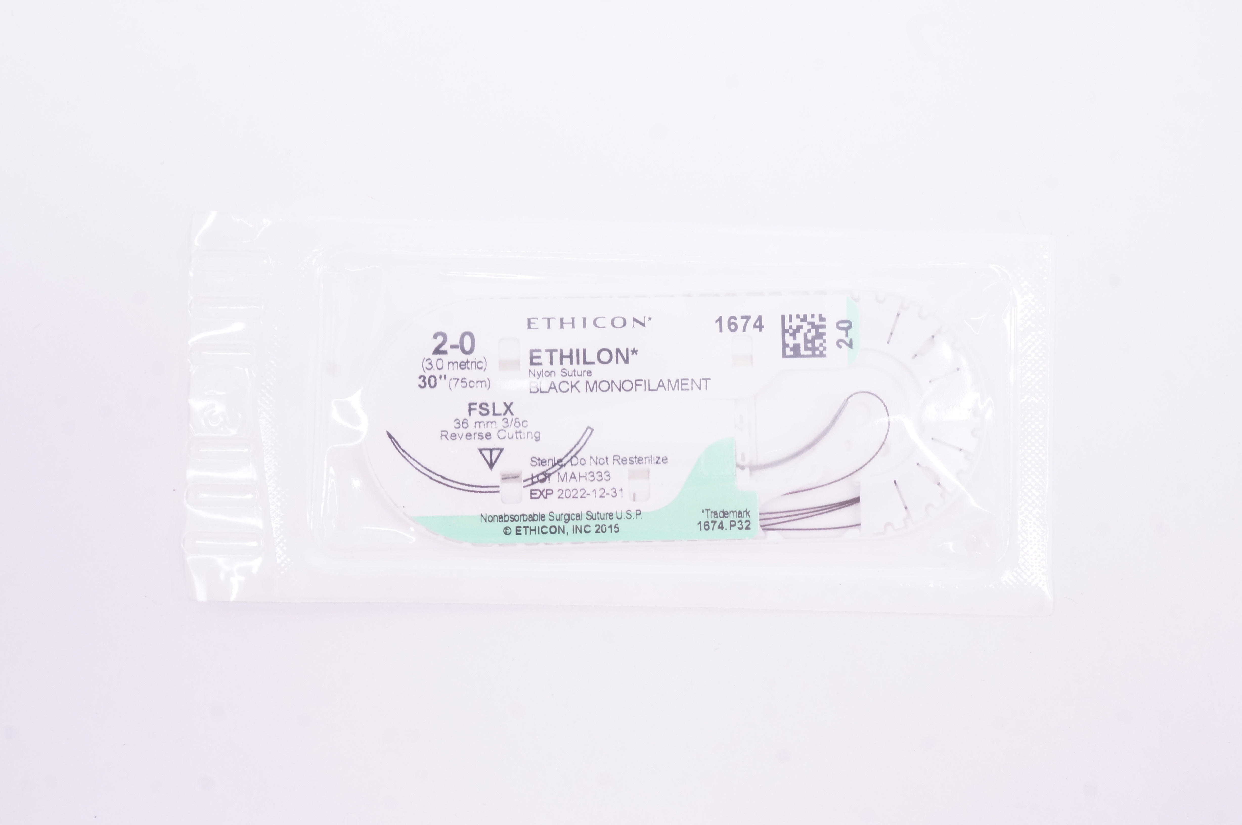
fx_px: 1861
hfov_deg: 36.9
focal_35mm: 54
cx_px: 621
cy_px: 412
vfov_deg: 25.0
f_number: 13
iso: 800
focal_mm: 36
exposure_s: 1/25
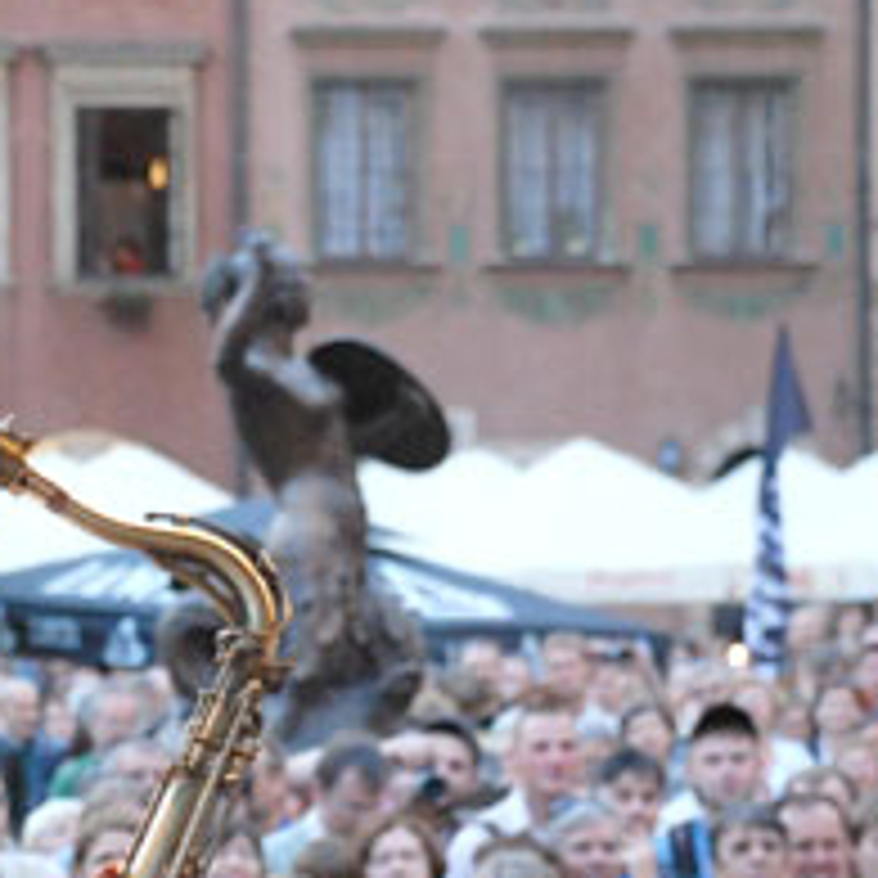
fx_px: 5825
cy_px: 619
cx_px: 126
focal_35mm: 203
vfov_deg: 8.6
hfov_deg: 8.6
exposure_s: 1/60
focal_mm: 62
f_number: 5.3
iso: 1250
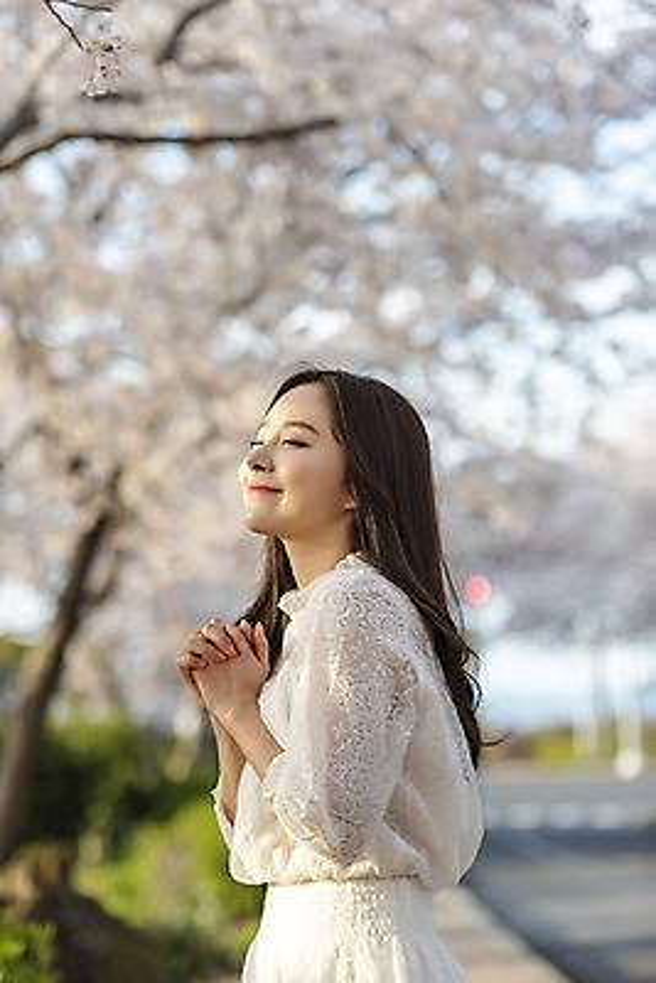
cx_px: 328
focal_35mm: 102
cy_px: 492
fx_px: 2785
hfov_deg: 13.4
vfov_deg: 20.0
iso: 100
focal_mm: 102
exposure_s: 1/500
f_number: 2.8
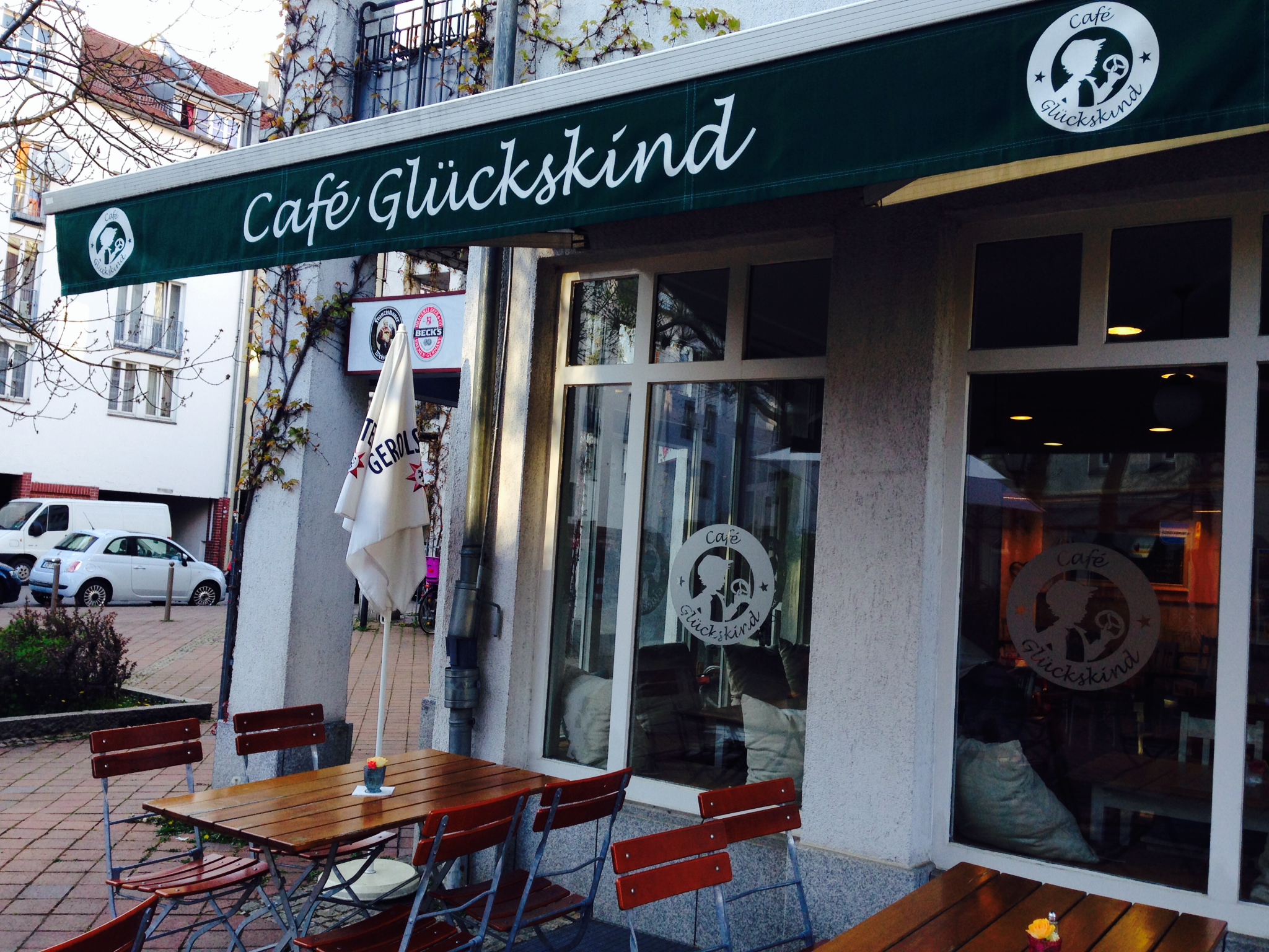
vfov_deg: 42.9
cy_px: 476
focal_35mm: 33
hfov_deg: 55.4
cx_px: 634
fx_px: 1210
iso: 50
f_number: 2.4
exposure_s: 1/120
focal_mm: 4.12
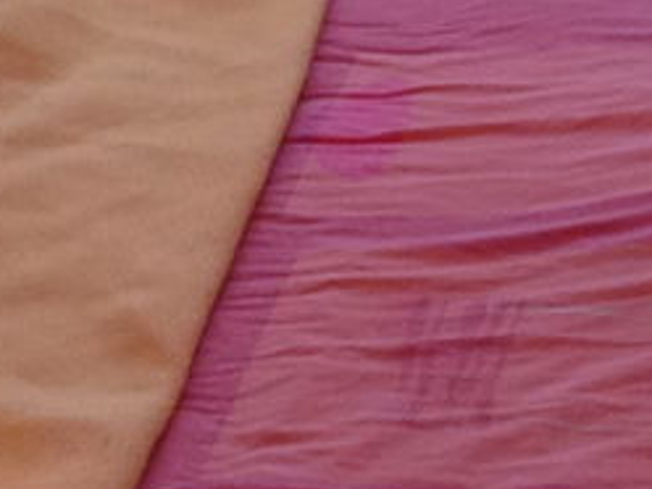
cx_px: 486
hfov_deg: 9.3
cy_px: -526
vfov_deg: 6.7
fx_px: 4012
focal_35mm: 213
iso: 100
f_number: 2.4
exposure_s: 1/20
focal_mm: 4.12
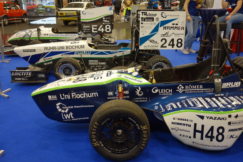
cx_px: 122
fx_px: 270
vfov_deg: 33.4
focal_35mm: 40
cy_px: 81
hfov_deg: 48.5
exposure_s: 1/50
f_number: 2.8
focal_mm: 14.75
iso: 200
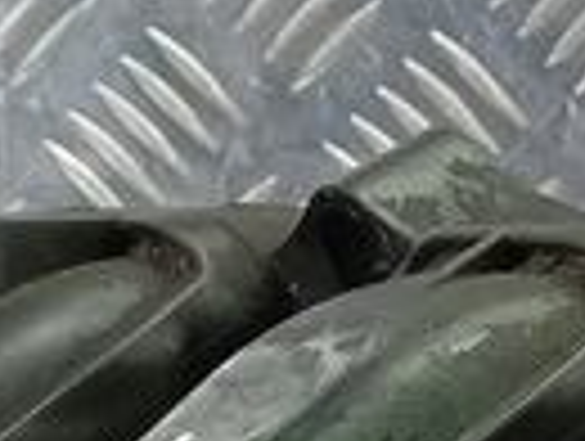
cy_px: 1184
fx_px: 3065
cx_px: 891
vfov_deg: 7.5
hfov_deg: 10.5
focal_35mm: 181
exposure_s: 1/50
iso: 189
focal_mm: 4.11
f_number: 1.6
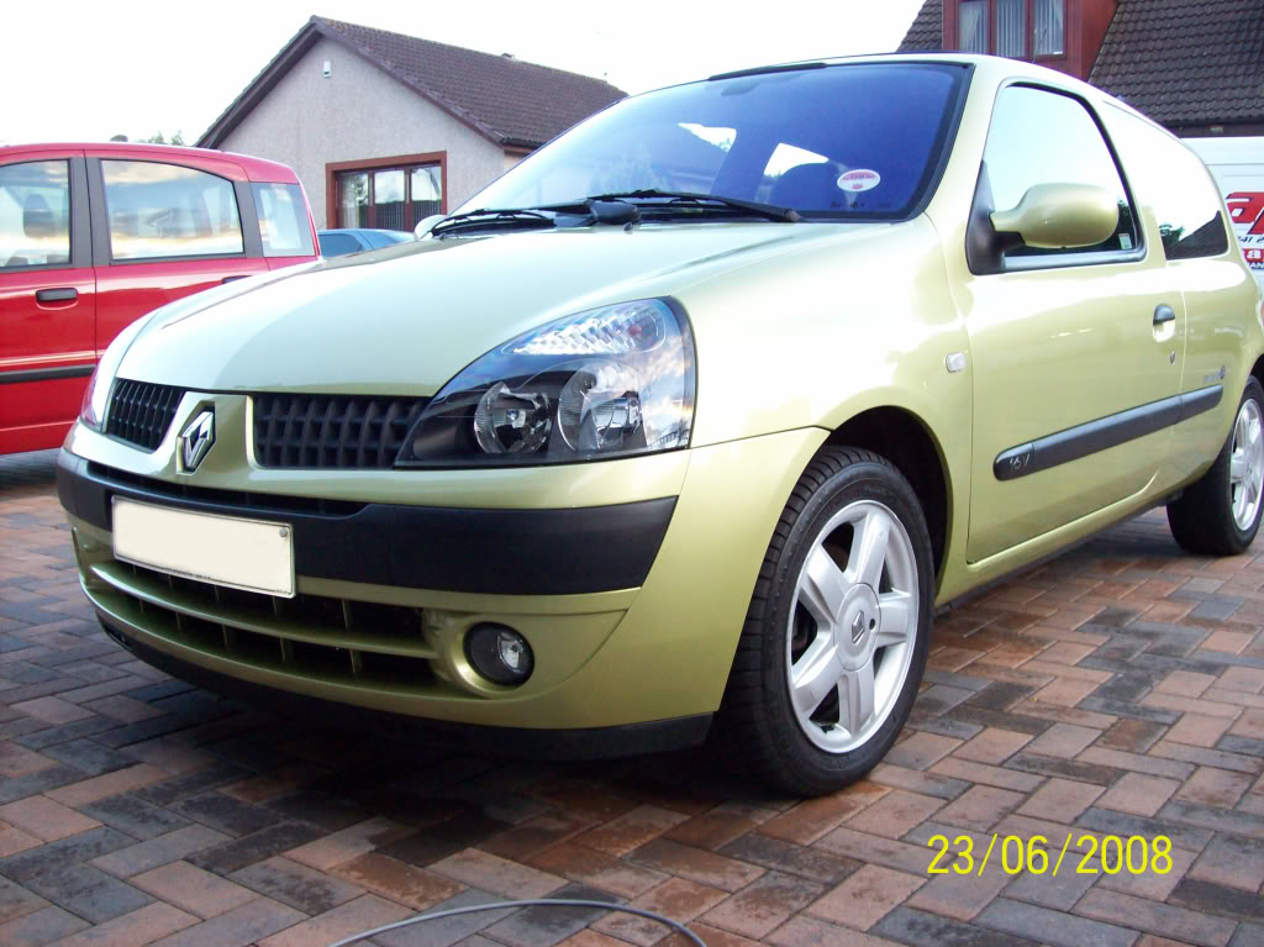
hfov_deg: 51.4
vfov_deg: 39.6
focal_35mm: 36
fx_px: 1314
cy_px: 474
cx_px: 632
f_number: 2.7
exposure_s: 1/74.2
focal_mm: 6
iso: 200
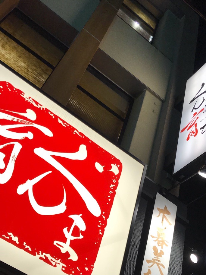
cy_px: 176
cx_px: 110
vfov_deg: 43.4
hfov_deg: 33.6
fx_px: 341
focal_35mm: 43
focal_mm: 3.99
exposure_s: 1/100
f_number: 1.8
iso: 32
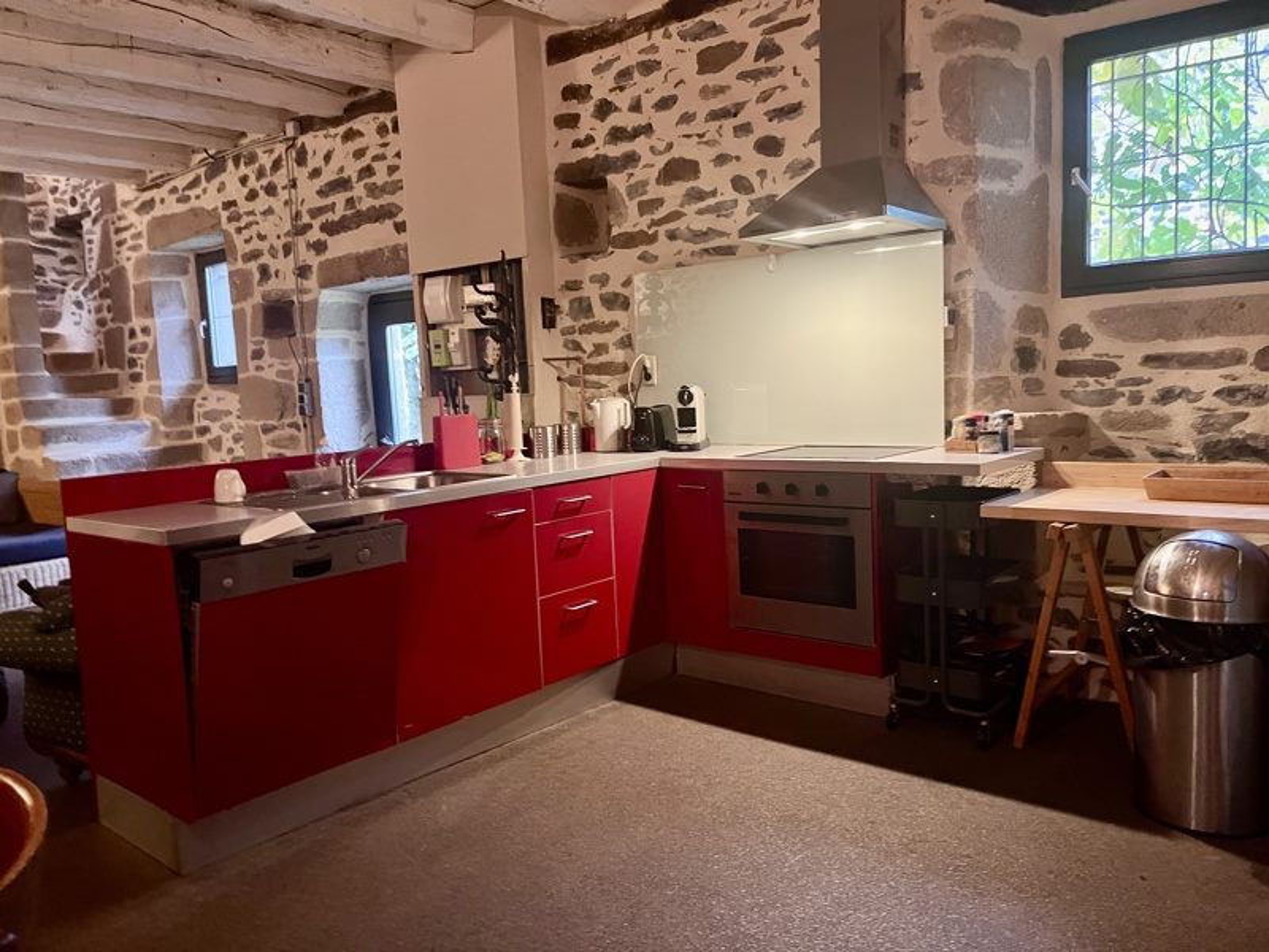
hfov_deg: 67.3
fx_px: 953
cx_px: 634
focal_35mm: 26
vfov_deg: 53.1
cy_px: 476
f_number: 1.6
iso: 640
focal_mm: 5.1
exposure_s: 1/25
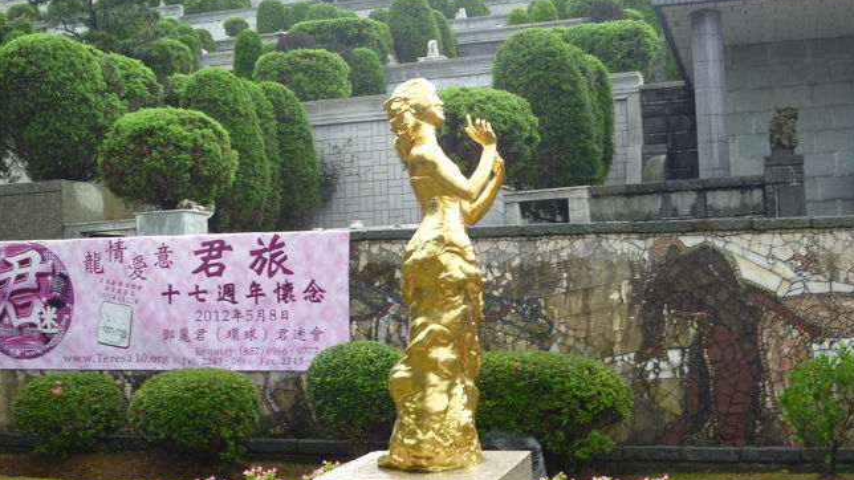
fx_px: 1245
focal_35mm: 55
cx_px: 428
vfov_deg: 21.8
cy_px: 223
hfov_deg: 37.9
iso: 80
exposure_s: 1/50
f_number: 4
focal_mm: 8.9
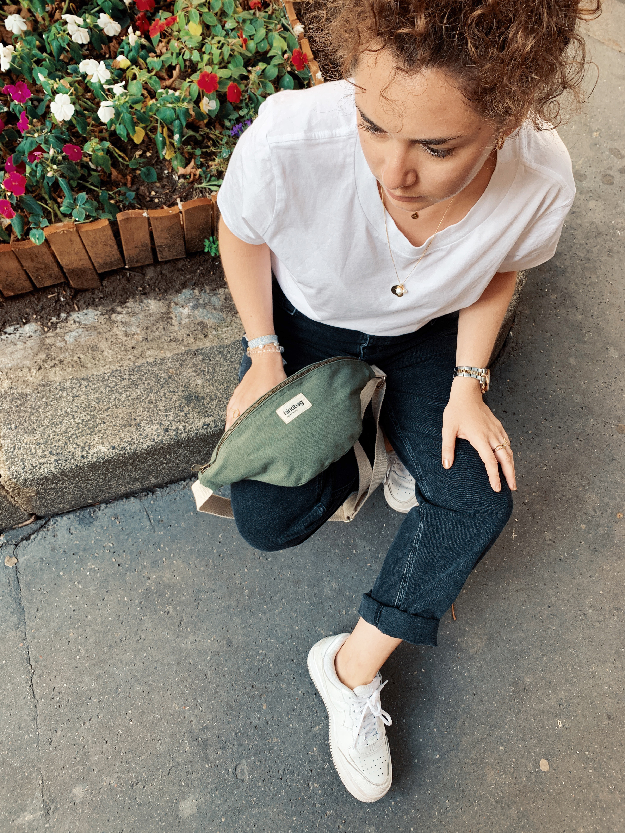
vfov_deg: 67.3
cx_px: 312
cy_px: 416
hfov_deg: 53.1
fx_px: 626
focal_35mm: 26
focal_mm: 4.25
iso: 25
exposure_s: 1/162
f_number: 1.8
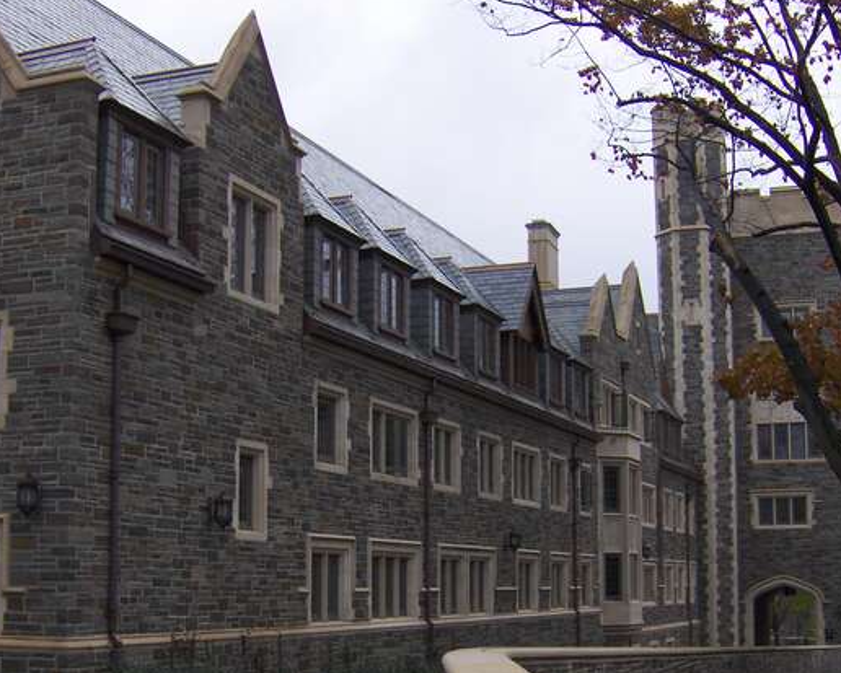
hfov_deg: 35.3
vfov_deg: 28.5
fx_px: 1319
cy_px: 429
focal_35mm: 53
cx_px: 355
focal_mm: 7.5
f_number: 3.5
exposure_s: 1/690
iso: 100
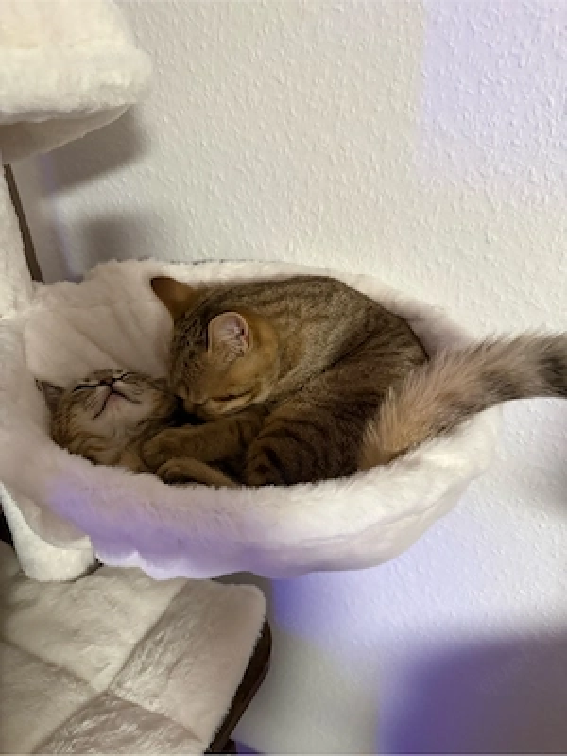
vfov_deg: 71.6
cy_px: 378
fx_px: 524
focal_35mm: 24
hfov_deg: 56.8
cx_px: 284
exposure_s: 1/50
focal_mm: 6.76
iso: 640
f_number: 1.78
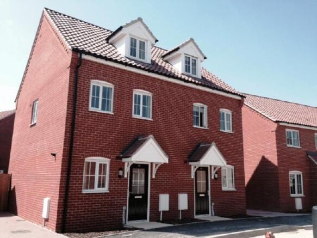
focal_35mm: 33
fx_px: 302
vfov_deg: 42.9
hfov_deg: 55.4
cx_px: 158
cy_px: 119
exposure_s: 1/861
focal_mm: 4.12
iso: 50
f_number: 2.4
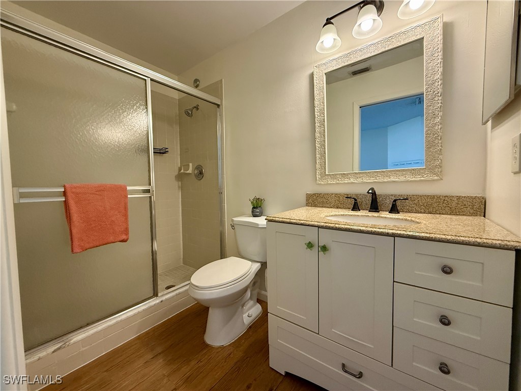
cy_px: 196
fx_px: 211
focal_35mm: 14
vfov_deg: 85.7
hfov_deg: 102.1
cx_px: 260
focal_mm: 2.22
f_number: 2.2
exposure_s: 1/120
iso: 320
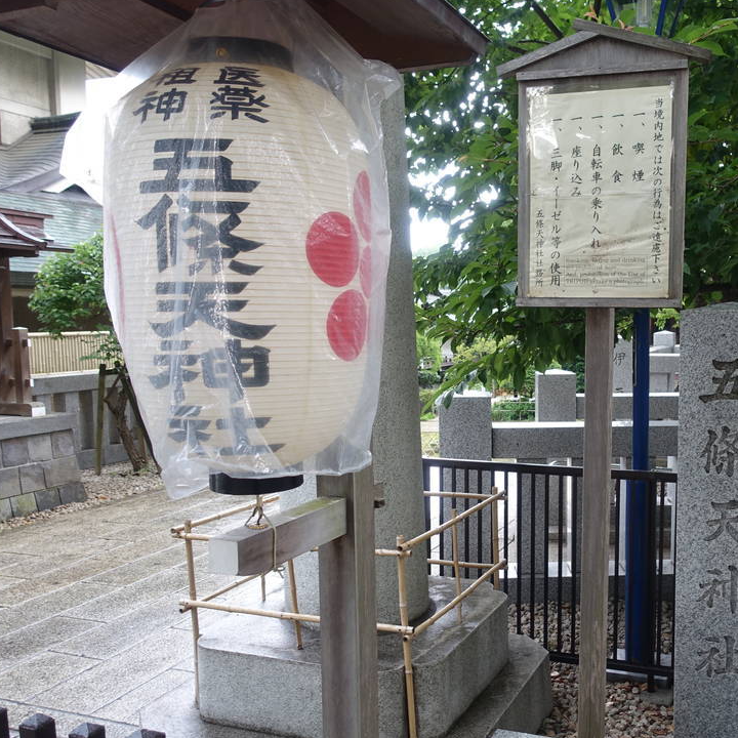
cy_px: 404
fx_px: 820
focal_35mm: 34
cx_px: 519
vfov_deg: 48.4
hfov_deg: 47.3
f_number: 2.8
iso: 125
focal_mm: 8.8
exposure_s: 1/30
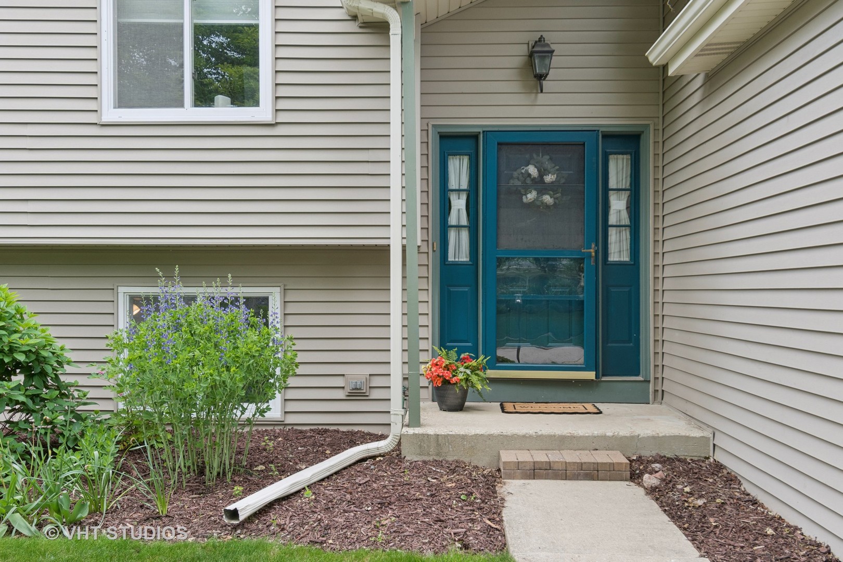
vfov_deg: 40.0
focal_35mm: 33
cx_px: 422
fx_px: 773
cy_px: 281
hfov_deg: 57.2
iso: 200
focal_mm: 22
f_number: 8
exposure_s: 1/125
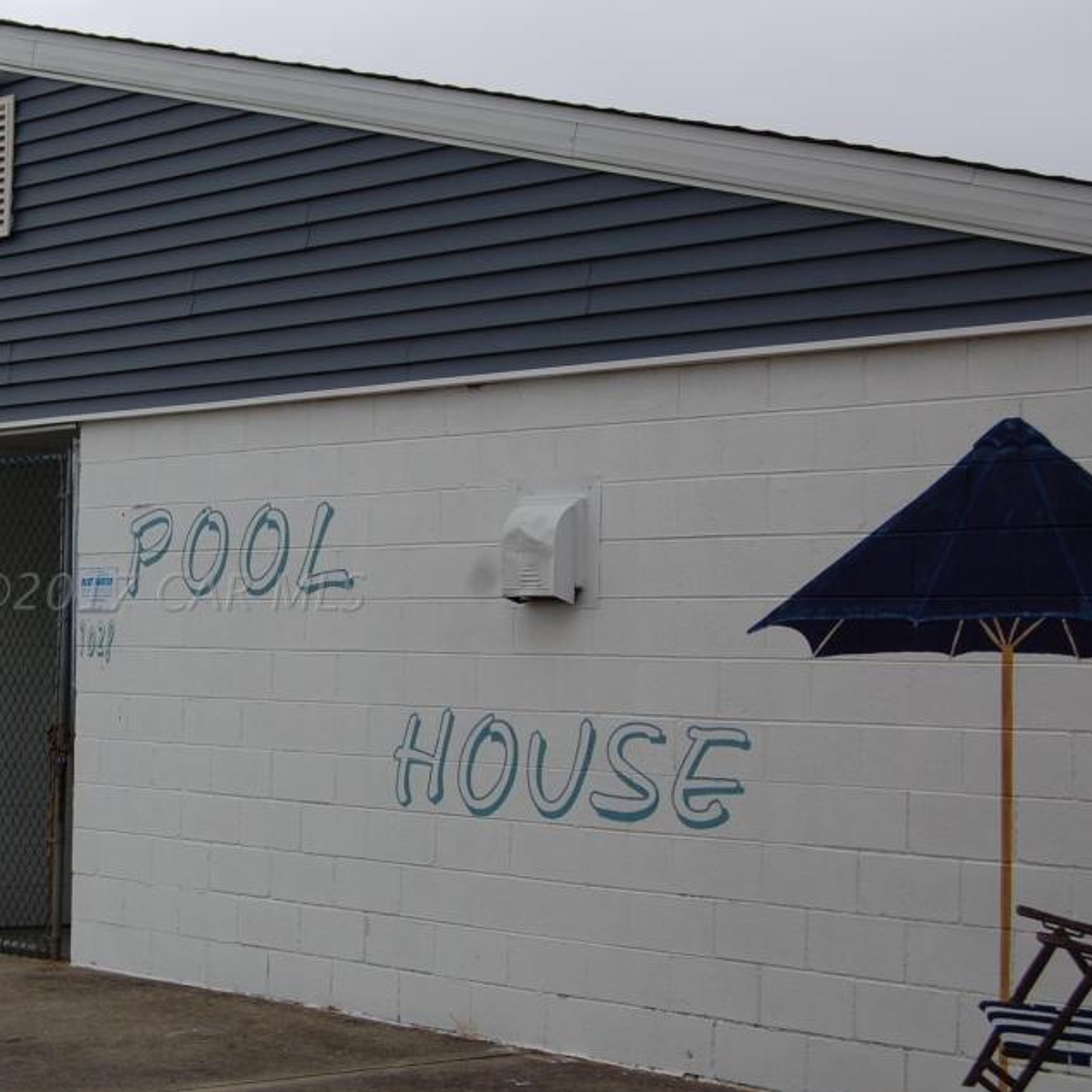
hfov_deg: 21.6
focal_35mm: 79
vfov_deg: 21.9
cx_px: 168
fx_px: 2820
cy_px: 592
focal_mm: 34
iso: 200
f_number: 7.1
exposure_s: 1/200
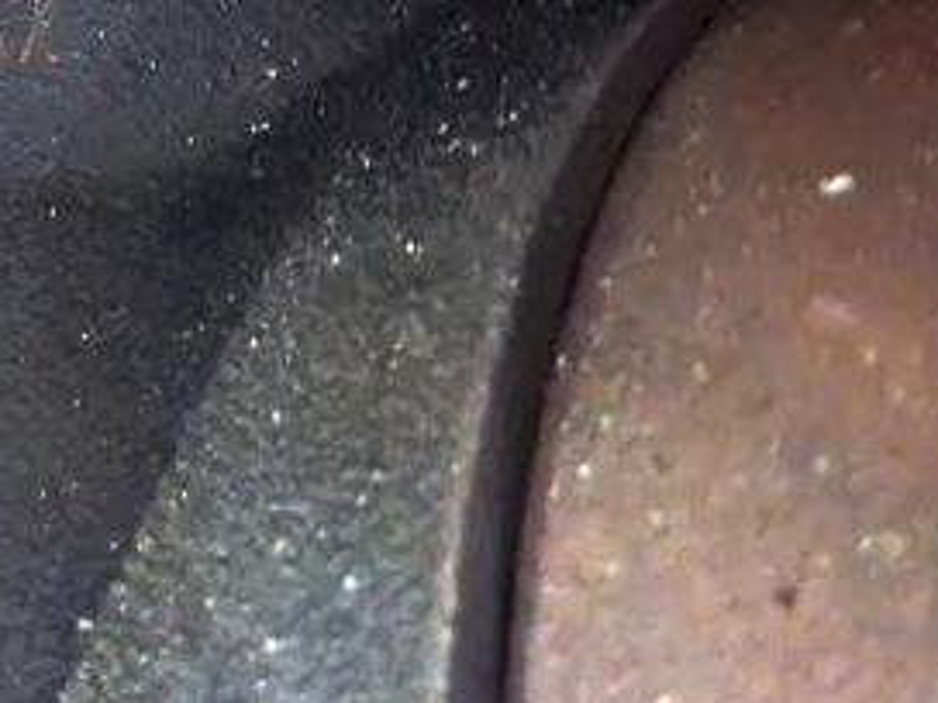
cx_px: -93
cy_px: -81
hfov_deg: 30.3
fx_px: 1545
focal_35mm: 57
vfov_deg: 23.9
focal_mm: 4.5
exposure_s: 1/10
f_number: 2
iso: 800
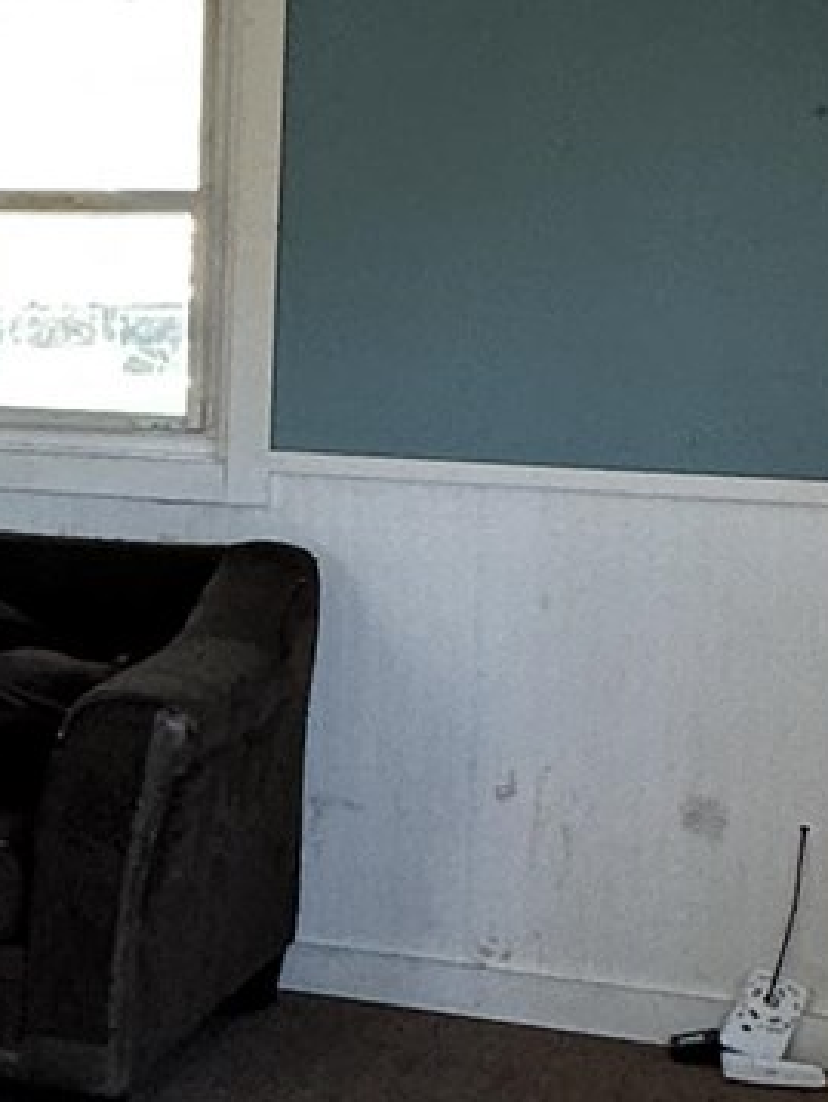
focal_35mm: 90
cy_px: 437
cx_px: -508
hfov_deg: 14.9
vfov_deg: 21.7
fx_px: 2867
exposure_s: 1/99
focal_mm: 2.22
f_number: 2.2
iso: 80
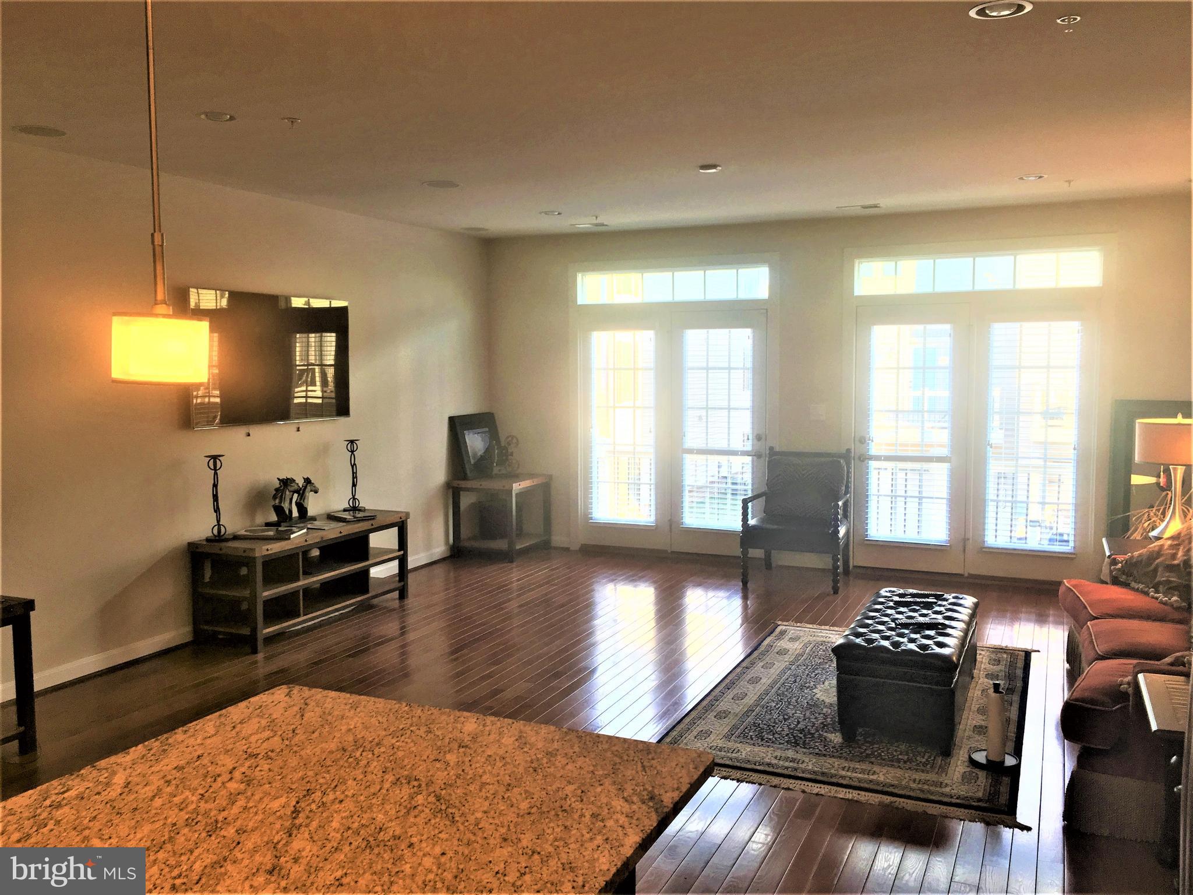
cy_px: 448
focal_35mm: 29
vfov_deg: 48.2
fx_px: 999
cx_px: 596
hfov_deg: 61.7
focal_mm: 4.15
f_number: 2.2
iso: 32
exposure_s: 1/60
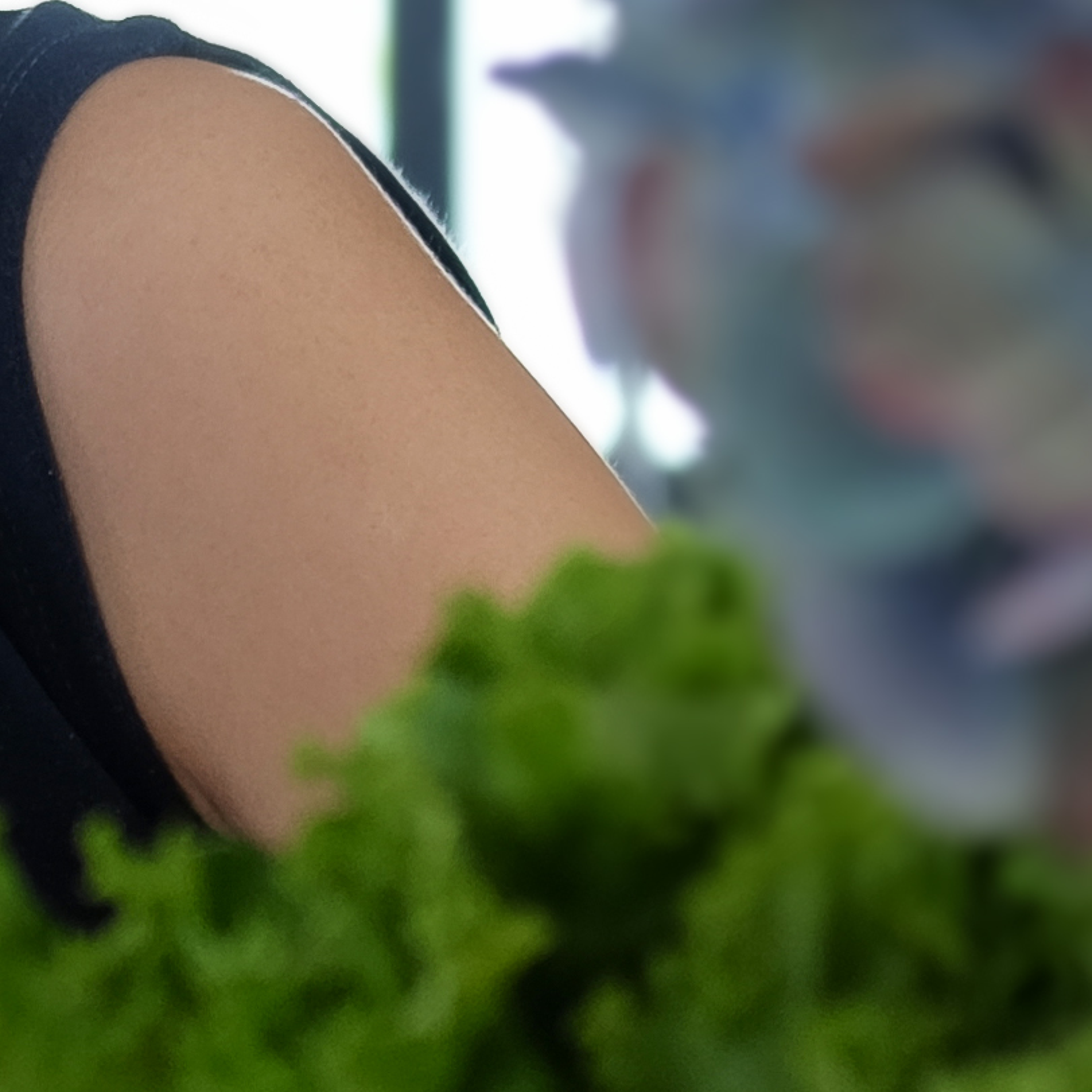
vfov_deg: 6.4
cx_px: -786
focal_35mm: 272
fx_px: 9708
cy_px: 636
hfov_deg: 6.3
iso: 320
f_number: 2
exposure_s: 1/105
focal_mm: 35
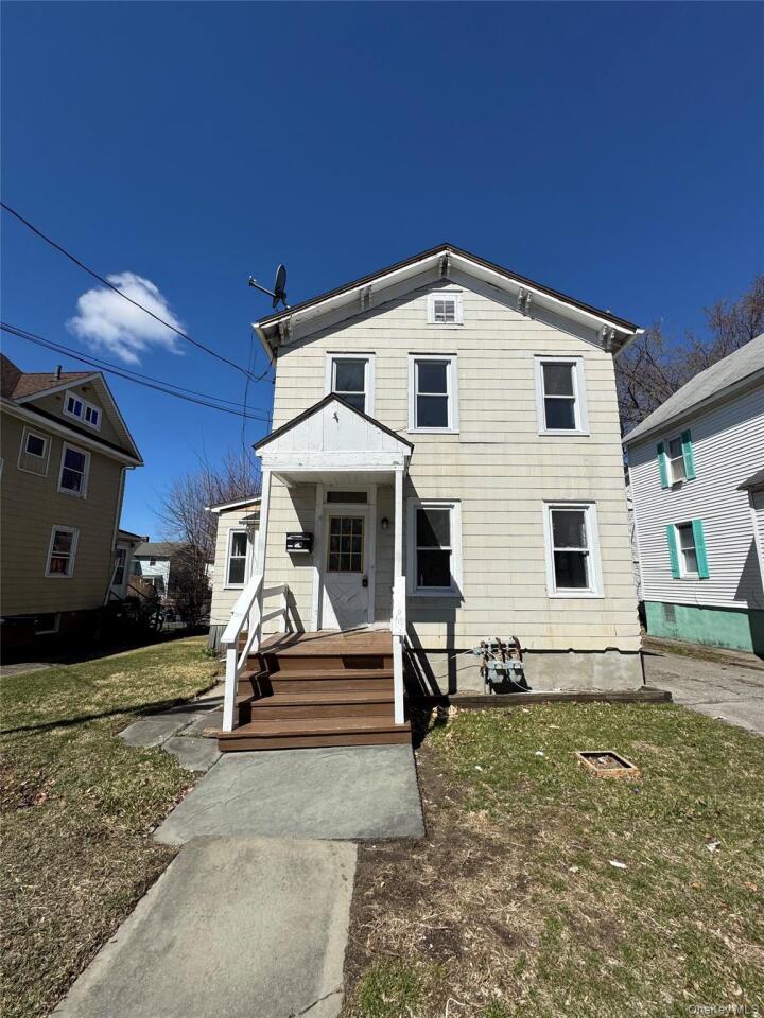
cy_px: 509
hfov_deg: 85.7
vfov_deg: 102.1
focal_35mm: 14
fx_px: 412
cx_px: 382
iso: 32
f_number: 2.2
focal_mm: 2.22
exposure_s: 1/3717
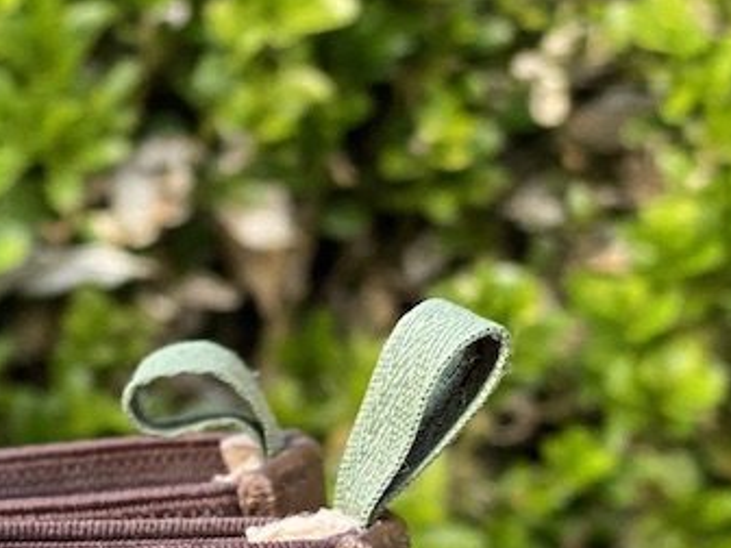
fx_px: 3484
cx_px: -243
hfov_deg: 11.6
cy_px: 813
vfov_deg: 8.8
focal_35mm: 165
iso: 125
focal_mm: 6
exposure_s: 1/122
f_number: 2
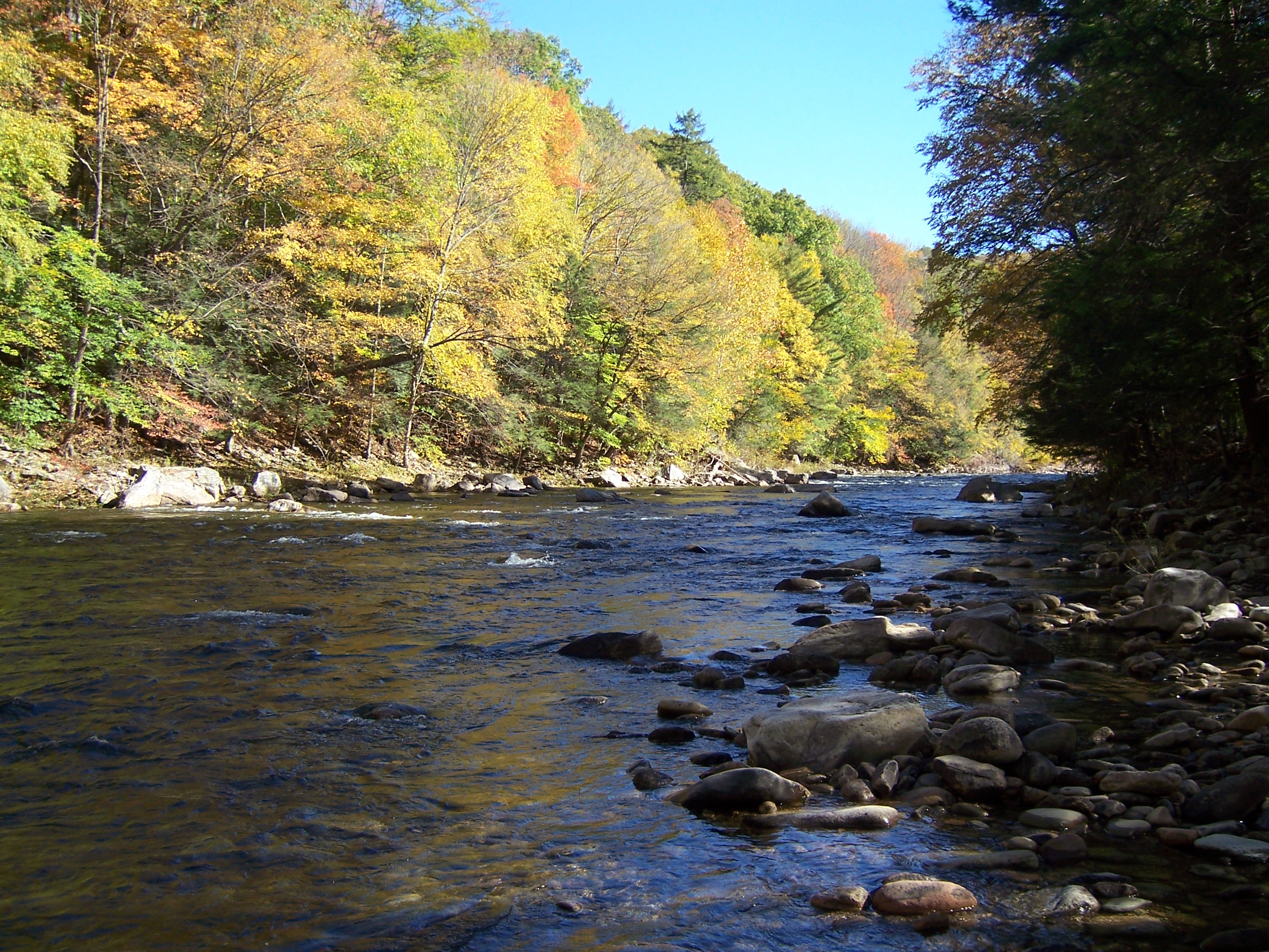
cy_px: 476
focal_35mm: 36
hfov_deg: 51.4
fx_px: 1320
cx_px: 634
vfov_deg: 39.7
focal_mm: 6.2
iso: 80
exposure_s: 1/400
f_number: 2.8
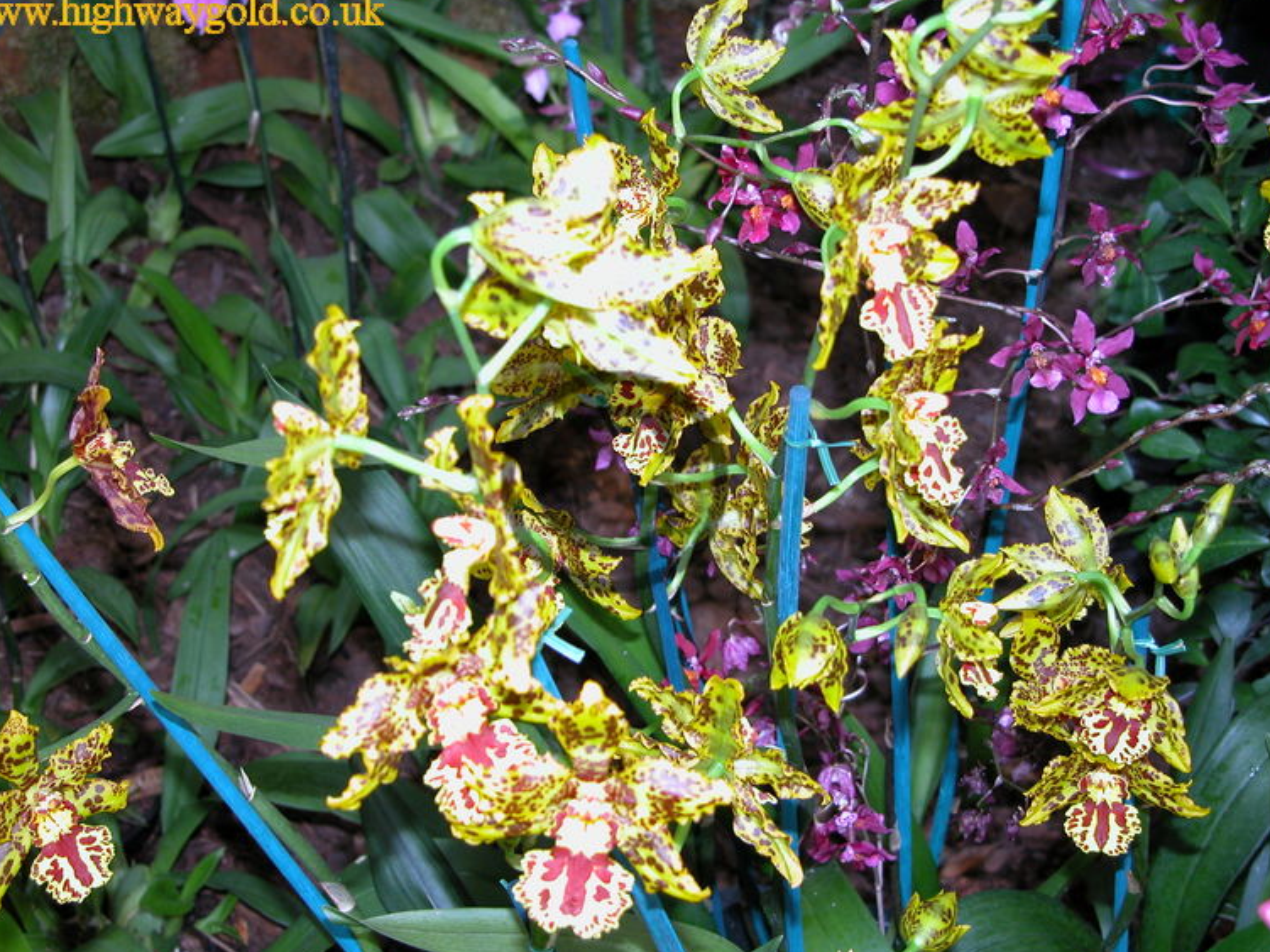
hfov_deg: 29.8
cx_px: 614
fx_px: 2384
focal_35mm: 65
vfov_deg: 22.6
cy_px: 482
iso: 100
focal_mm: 15.7
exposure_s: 1/60.3
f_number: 3.2
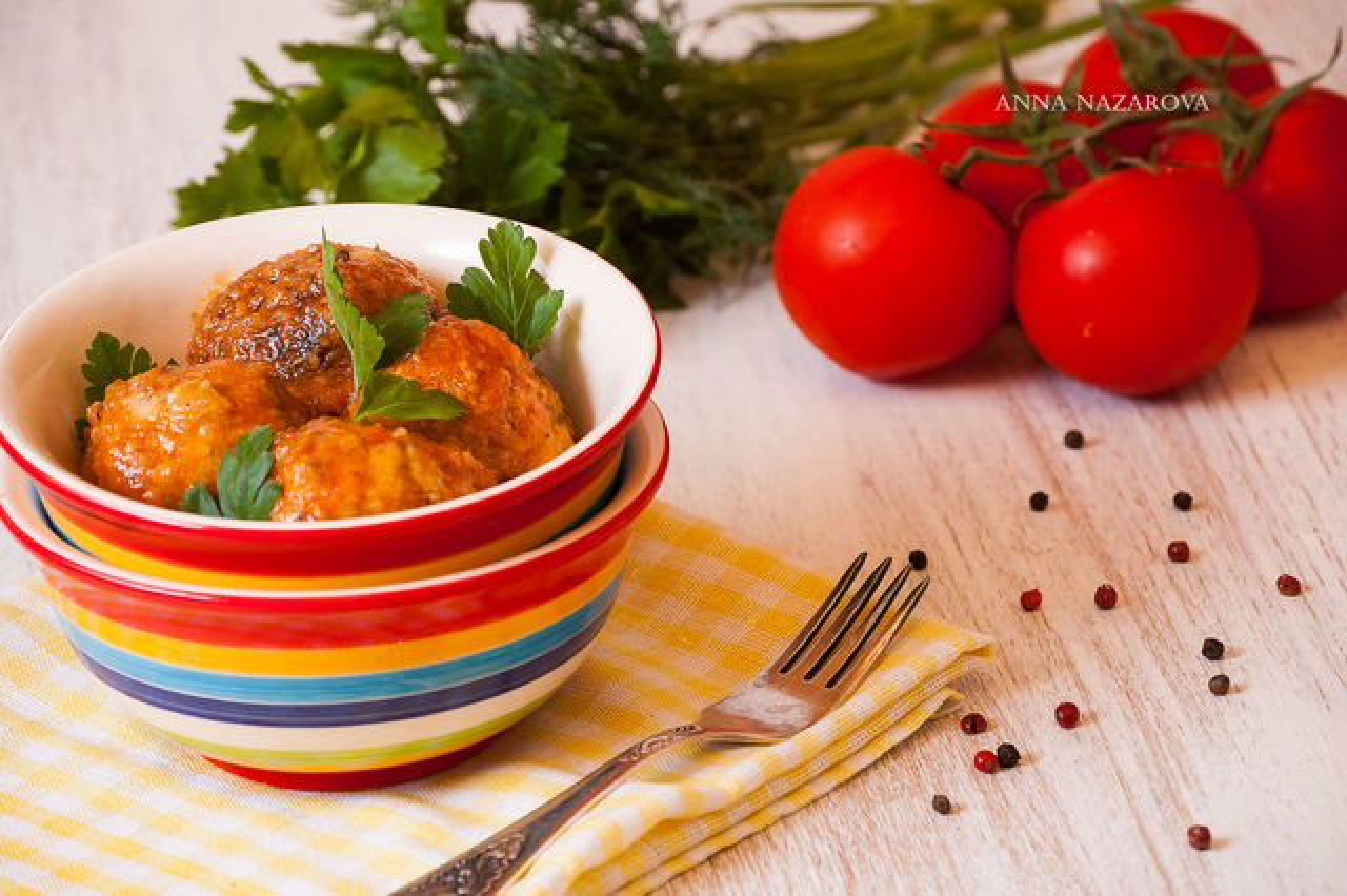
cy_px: 448
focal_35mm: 142
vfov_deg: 9.6
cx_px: 674
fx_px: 5329
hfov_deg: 14.4
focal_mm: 95
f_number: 8
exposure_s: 1/320
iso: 200
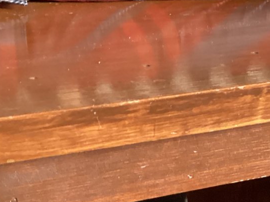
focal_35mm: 87
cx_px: 133
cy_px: 250
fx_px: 678
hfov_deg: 22.5
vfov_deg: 16.2
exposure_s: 1/30
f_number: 2.4
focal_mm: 3.3
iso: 640
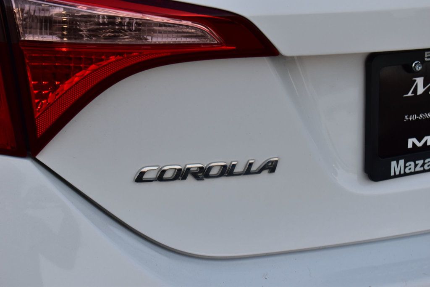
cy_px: 144
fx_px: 985
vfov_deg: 16.5
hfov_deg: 24.6
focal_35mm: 82
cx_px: 215
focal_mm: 55
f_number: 7.1
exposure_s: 1/30
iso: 400
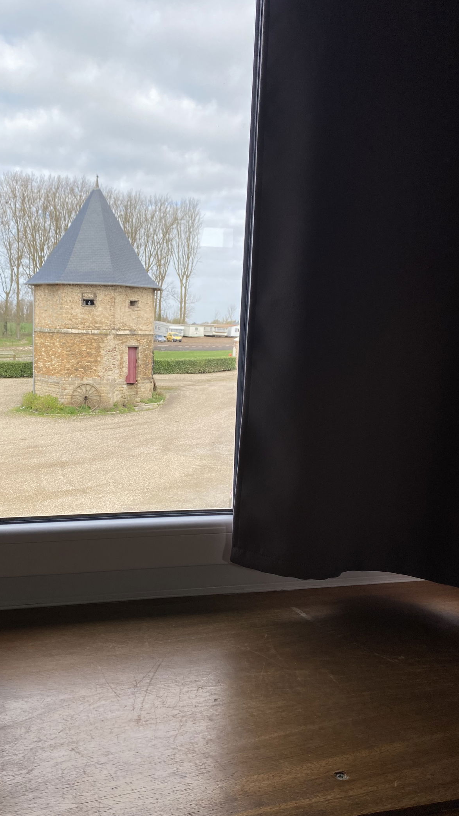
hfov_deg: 39.9
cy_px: 401
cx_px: 172
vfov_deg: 66.1
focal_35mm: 29
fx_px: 628
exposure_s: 1/711
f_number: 1.8
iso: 32
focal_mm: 4.25
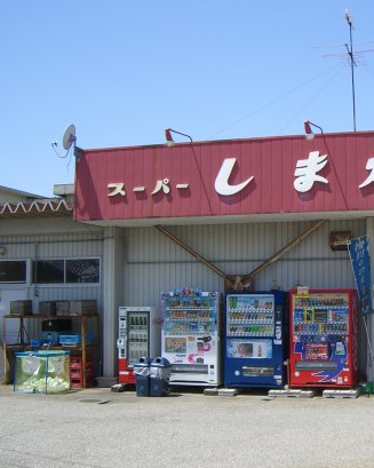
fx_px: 803
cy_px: 254
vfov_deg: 32.5
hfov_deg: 25.5
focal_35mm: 58
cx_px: 327
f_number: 4.3
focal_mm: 6.2
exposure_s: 1/500
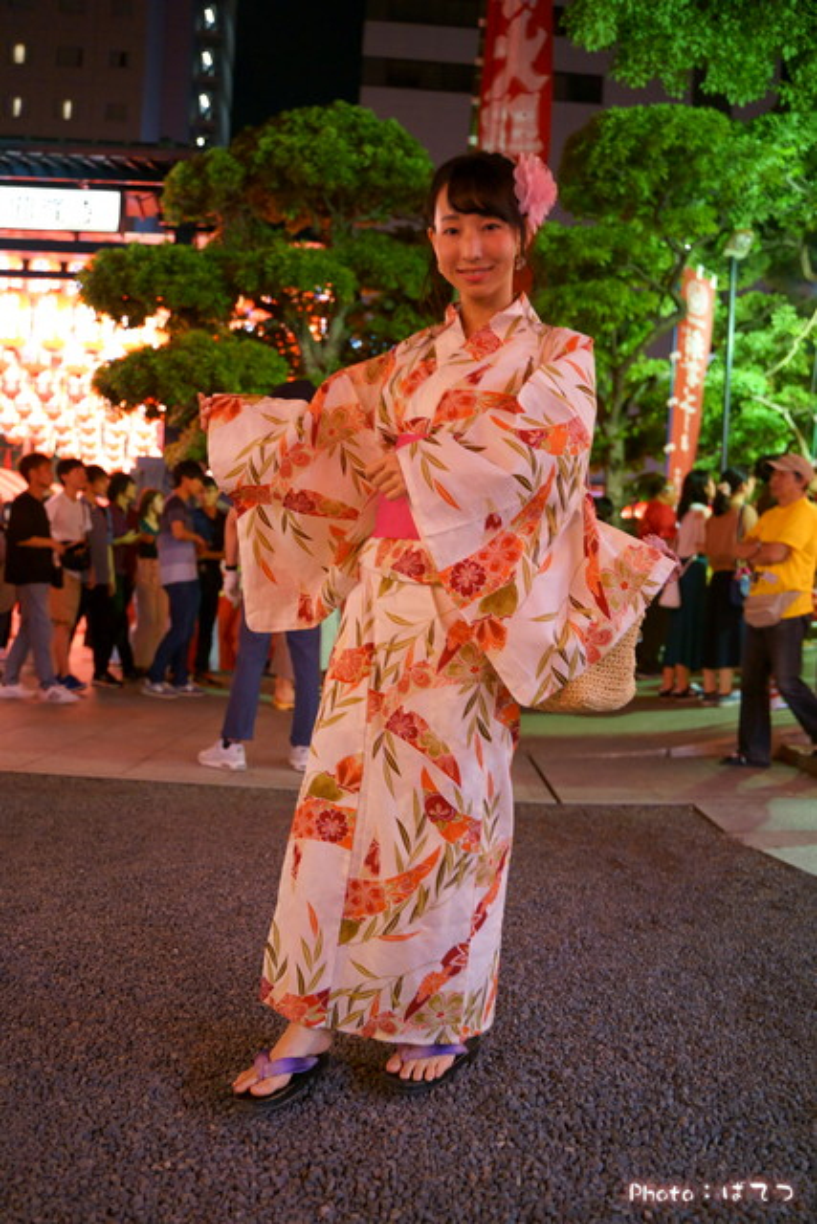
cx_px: 408
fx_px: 987
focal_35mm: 29
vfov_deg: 63.6
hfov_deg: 45.0
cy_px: 612
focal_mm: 29
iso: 1600
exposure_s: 1/60
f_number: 2.8
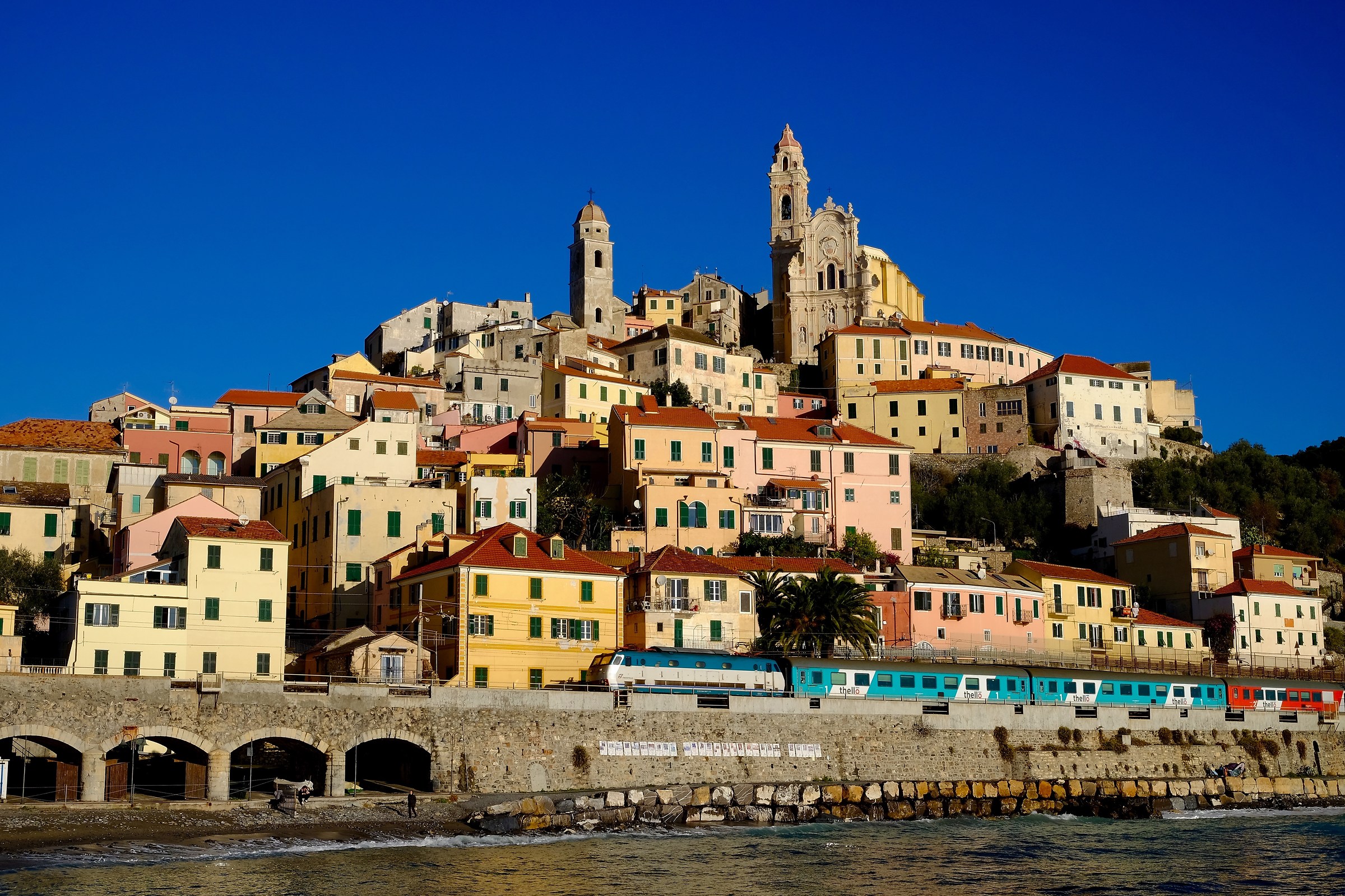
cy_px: 448
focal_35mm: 49
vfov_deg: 27.5
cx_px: 672
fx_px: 1831
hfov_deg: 40.3
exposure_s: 1/420
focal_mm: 32.9
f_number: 13
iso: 200
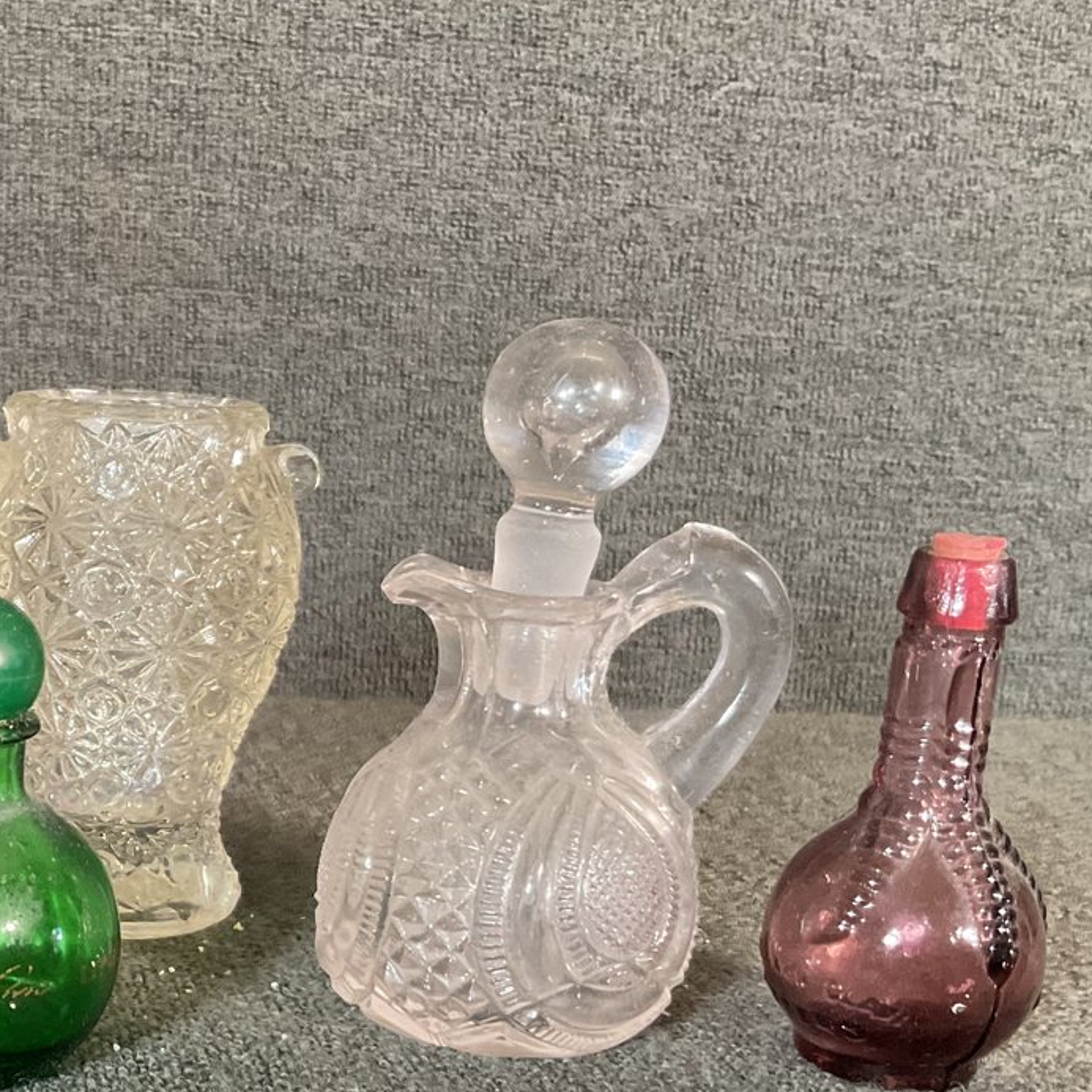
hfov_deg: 29.1
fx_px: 1999
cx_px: 72
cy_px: 756
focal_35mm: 56
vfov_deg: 30.3
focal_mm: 3
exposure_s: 1/60
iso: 250
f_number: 1.8
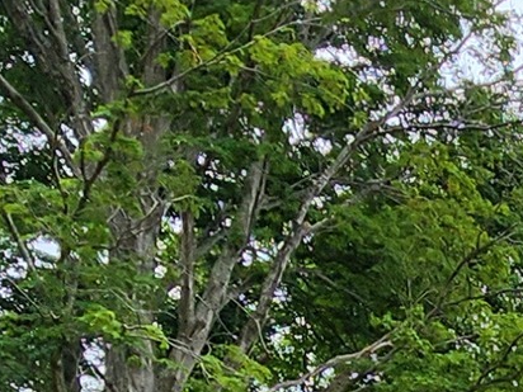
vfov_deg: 11.6
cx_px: 904
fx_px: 1466
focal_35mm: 97
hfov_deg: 17.1
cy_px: 1028
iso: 50
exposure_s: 1/934
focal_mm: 2.2
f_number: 2.2
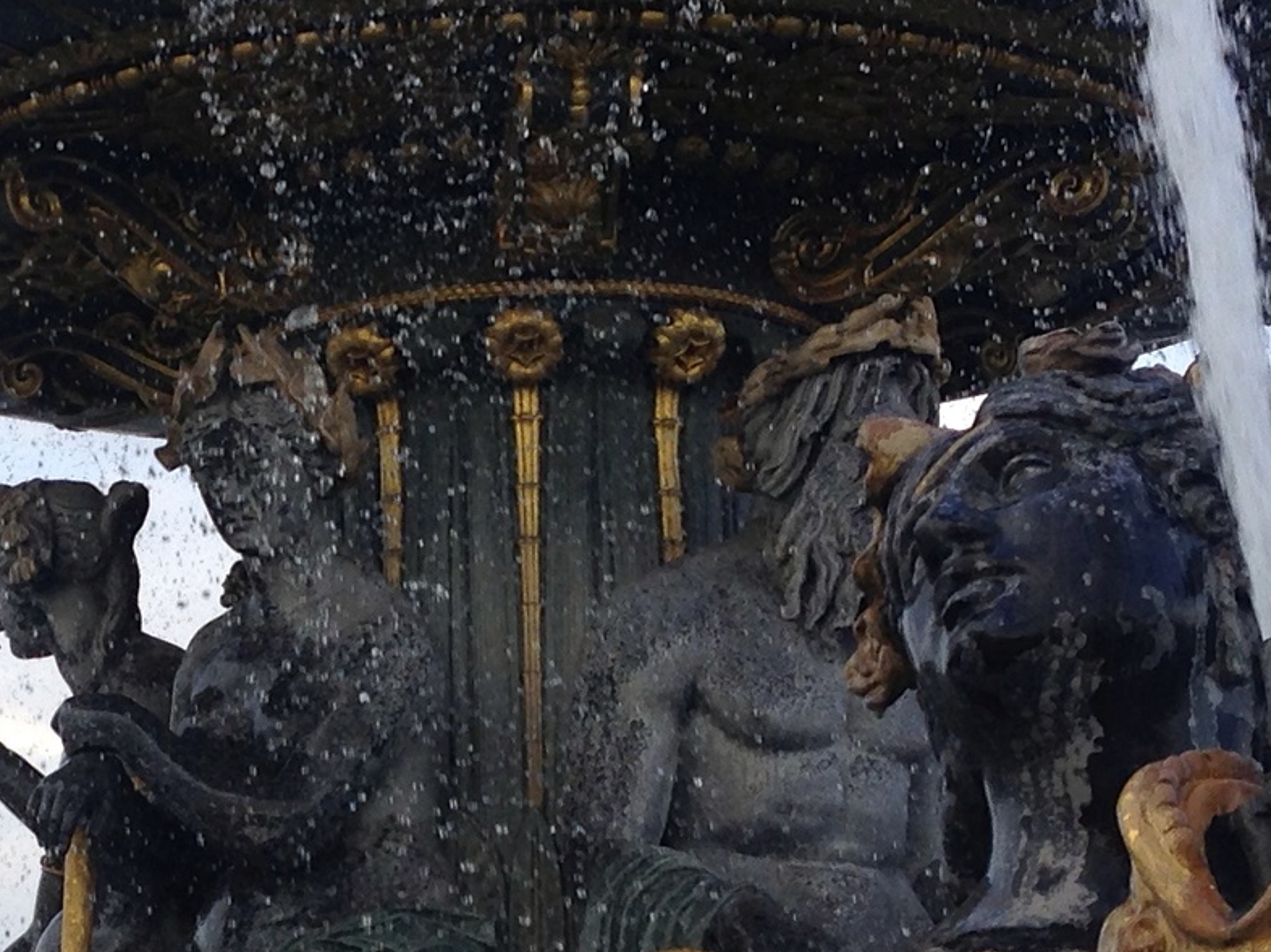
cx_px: 189
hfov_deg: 18.5
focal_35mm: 105
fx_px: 3854
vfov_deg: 14.0
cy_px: 754
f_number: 2.4
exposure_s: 1/623
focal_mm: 4.13
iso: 50
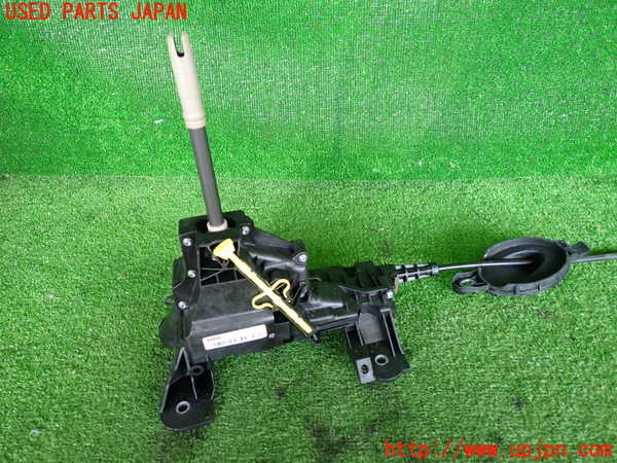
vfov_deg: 54.9
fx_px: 446
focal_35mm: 25
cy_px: 232
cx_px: 308
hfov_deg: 69.4
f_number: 2
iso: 200
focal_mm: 4.5
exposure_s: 1/100
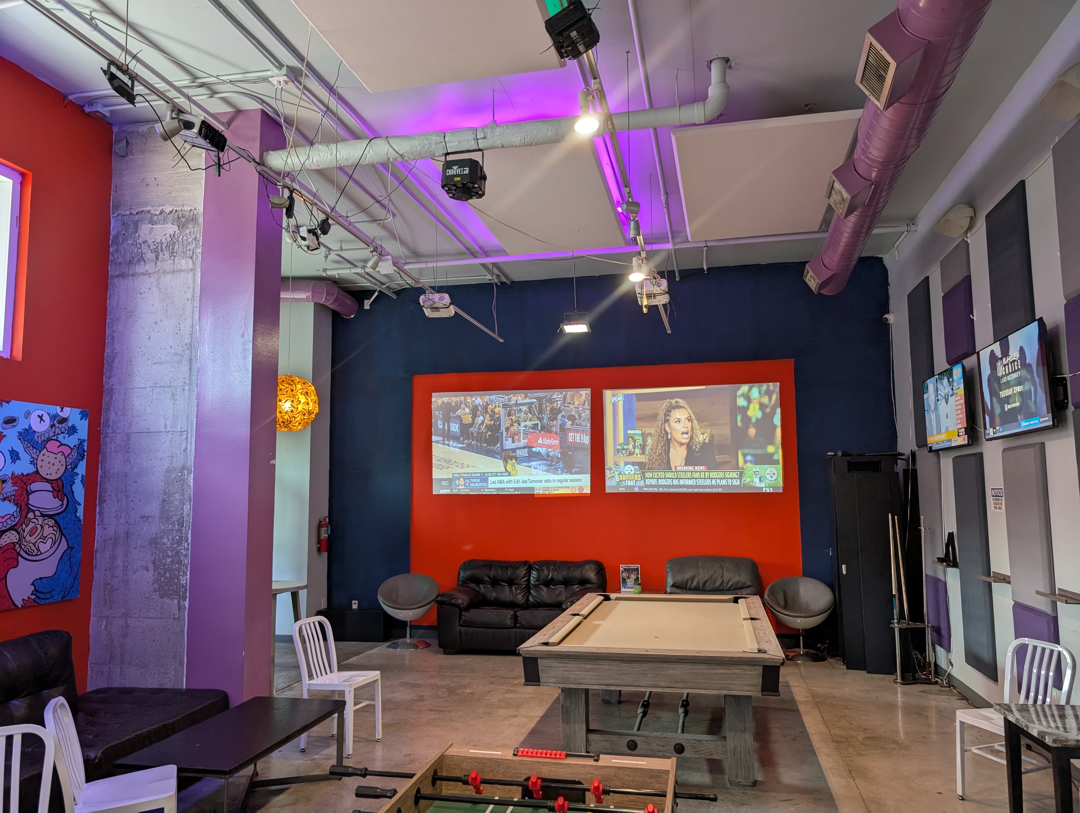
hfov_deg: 71.5
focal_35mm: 24
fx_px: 750
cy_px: 406
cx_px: 540
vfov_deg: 56.9
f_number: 1.68
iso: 410
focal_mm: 6.9
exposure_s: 1/120
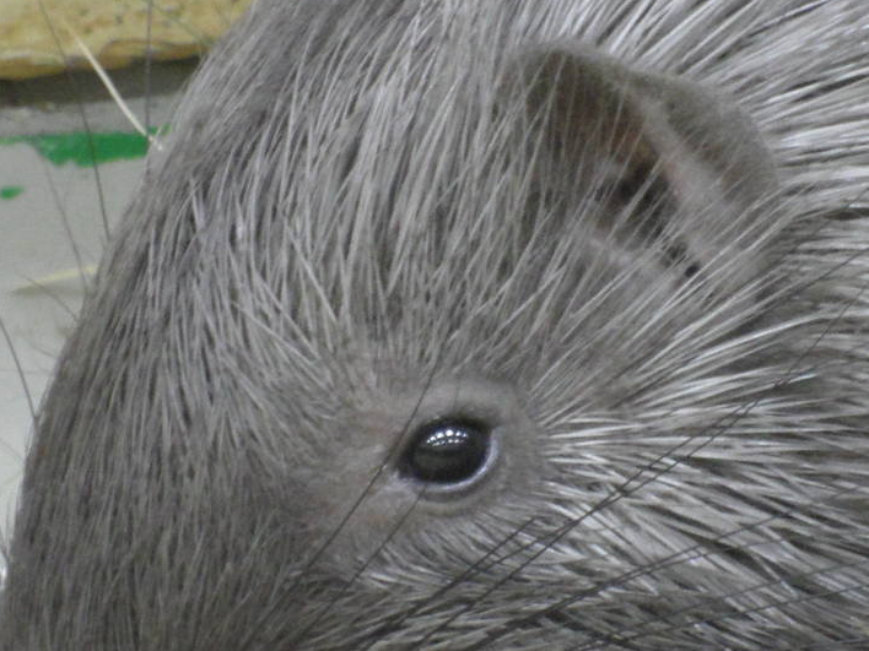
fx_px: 20435
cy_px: 358
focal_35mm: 814
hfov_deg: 2.4
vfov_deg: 1.8
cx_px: 741
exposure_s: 1/6
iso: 400
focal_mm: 58.5
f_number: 5.8
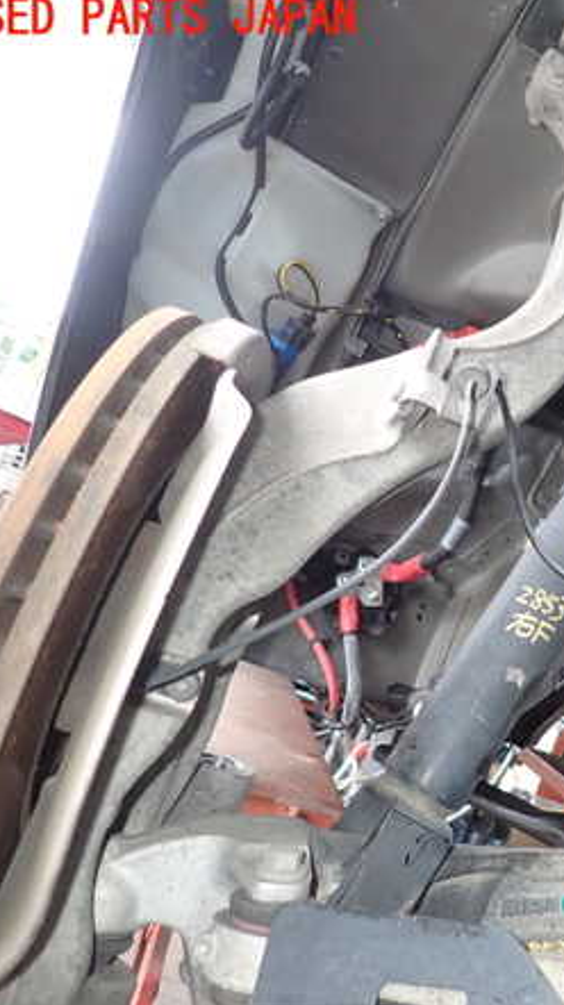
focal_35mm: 37
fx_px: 986
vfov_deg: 54.0
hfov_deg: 28.8
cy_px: 502
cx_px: 625
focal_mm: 4.5
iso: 200
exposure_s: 1/50
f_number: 2
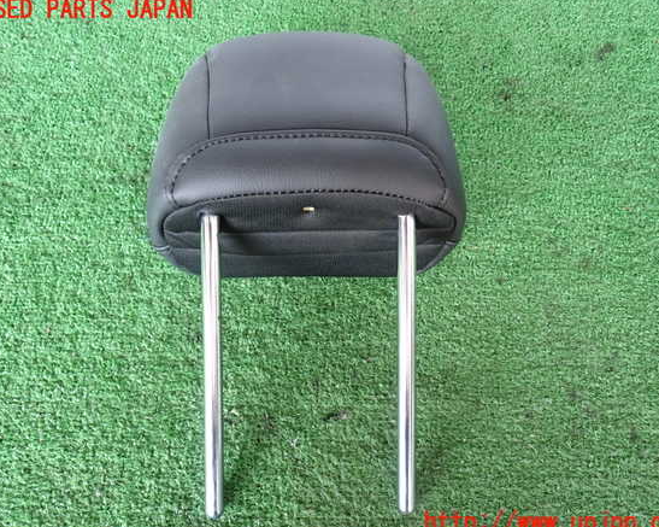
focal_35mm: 30
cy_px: 267
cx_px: 335
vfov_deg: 48.5
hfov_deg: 58.8
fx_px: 585
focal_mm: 5.05
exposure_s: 1/50
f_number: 2.2
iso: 200
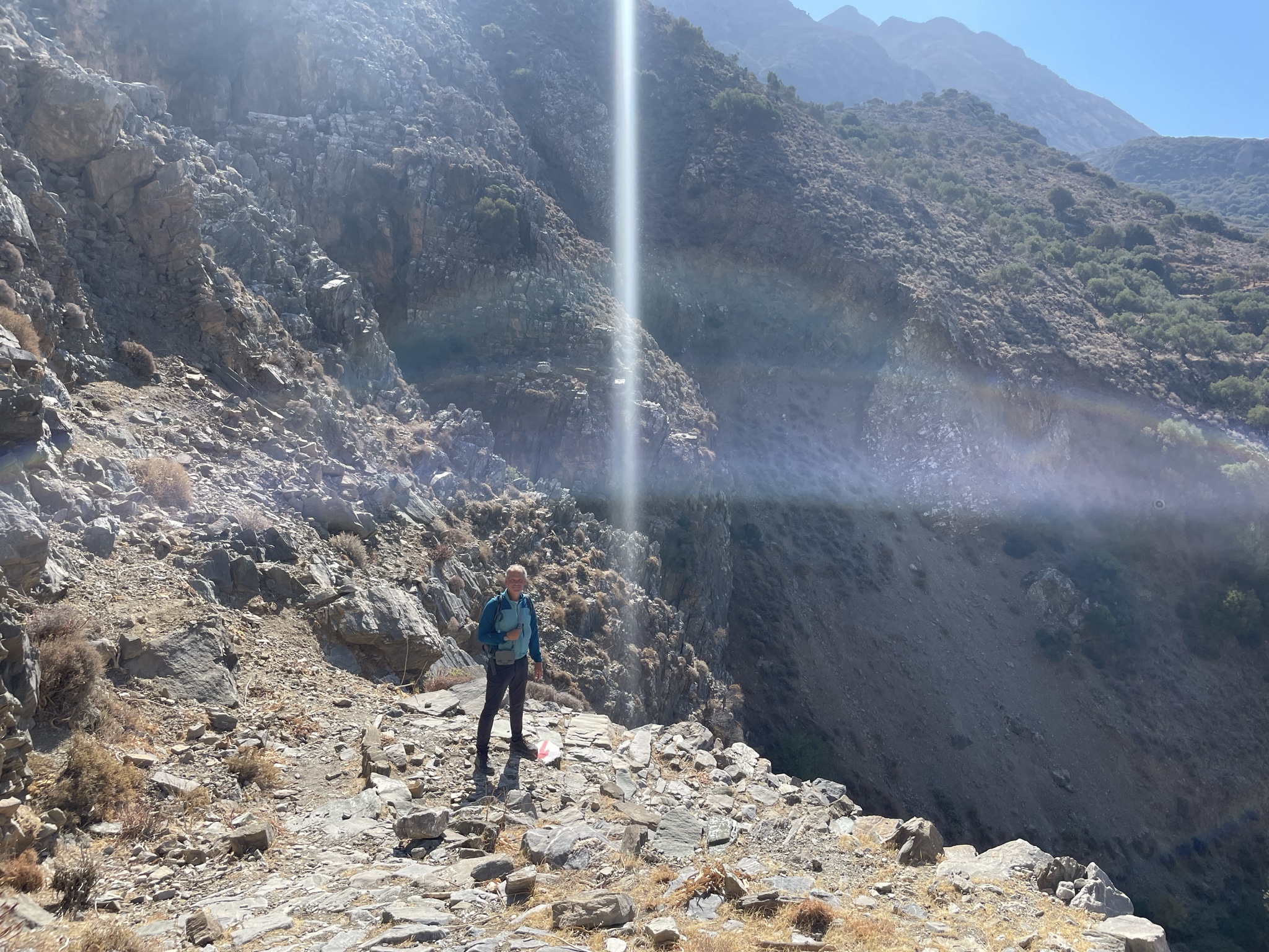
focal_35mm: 26
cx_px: 634
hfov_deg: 67.3
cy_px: 476
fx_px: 953
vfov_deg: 53.1
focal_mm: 4.2
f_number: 1.6
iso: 32
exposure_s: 1/2132
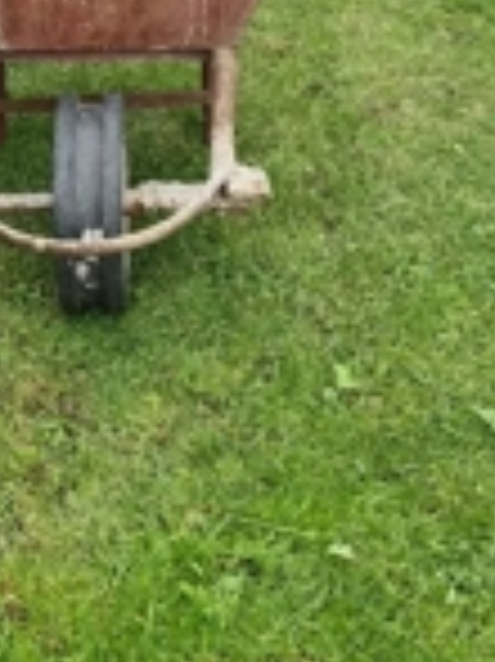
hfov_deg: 21.4
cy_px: 252
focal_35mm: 68
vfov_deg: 28.5
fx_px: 1298
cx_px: 112
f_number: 1.8
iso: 50
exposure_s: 1/161
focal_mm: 7
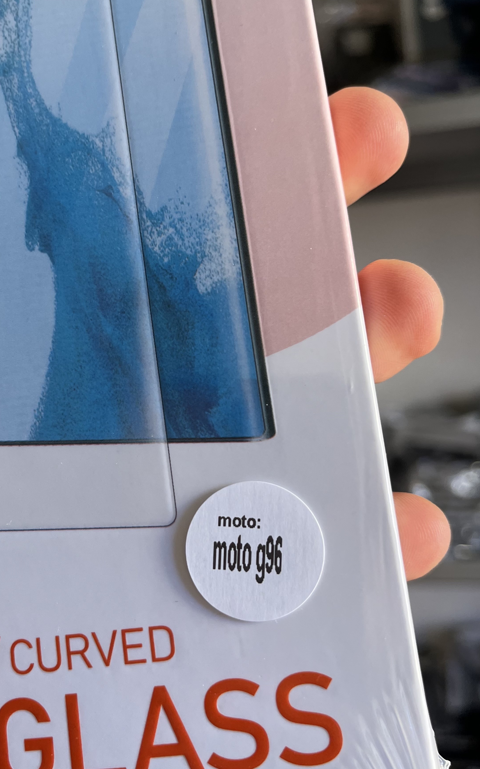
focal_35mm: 32
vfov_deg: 59.7
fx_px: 670
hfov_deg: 39.2
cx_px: 184
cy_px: 384
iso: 125
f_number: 1.6
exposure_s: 1/114
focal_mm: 5.1
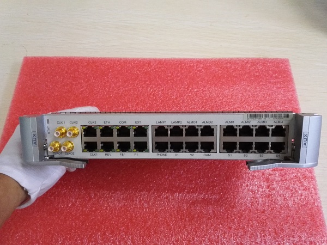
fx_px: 274
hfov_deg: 61.7
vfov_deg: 48.2
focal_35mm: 29
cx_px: 164
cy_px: 122
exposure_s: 1/33.3
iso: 500
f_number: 2
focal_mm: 3.8
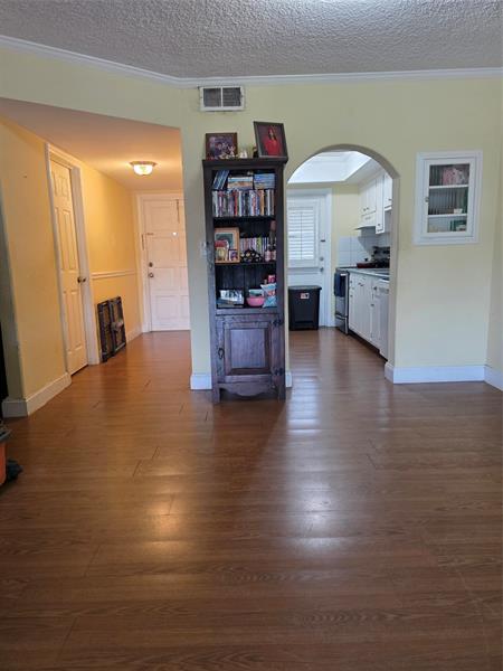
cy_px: 336
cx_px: 252
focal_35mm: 23
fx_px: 446
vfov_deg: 73.9
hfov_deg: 58.9
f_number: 1.7
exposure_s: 1/120
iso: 400
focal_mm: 6.3
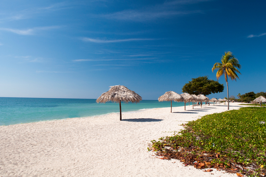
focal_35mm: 27
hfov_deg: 67.4
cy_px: 88
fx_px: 199
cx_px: 133
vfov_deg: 47.8
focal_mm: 18
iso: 200
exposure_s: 1/250
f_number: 8
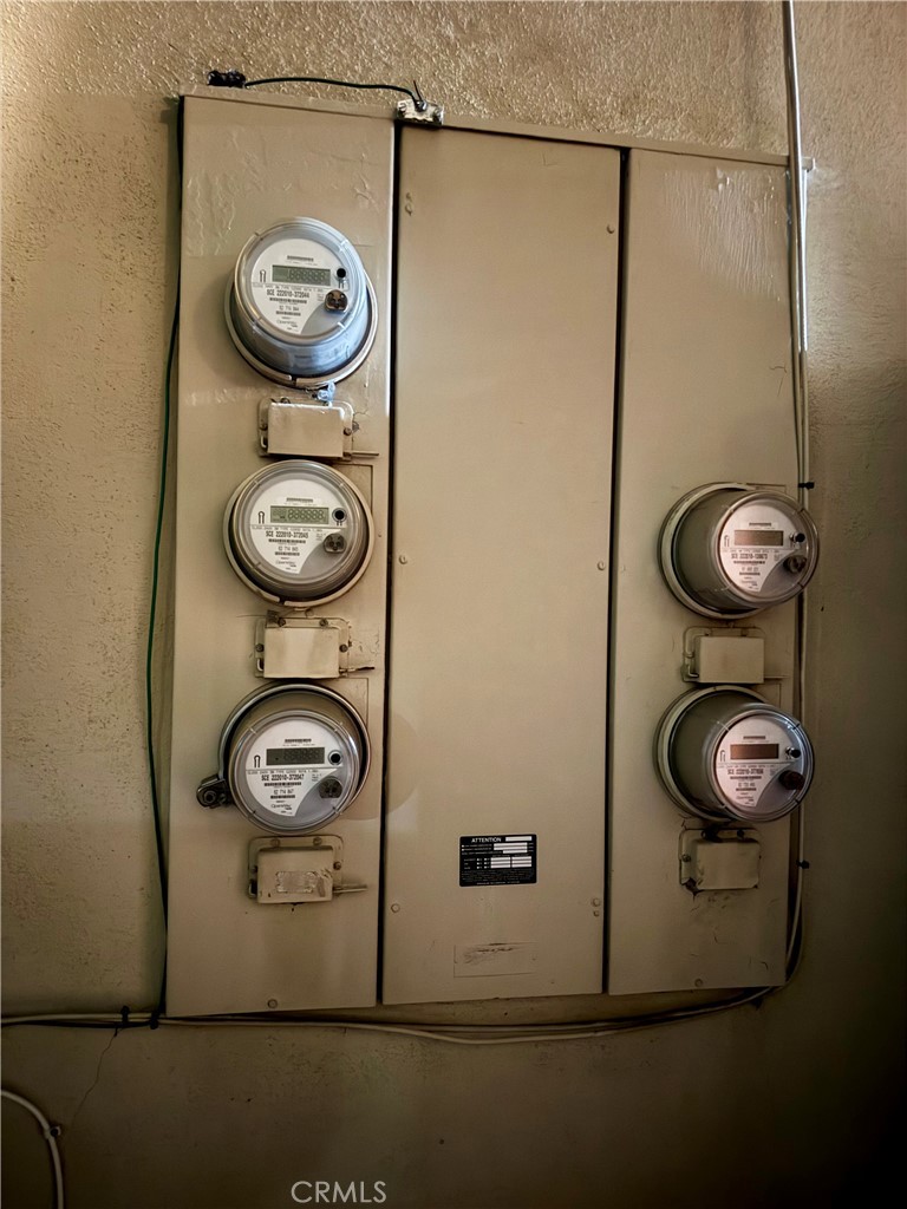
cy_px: 604
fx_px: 838
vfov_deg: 71.6
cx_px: 454
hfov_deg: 56.8
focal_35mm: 24
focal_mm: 6.76
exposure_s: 1/5
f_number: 1.78
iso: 2500
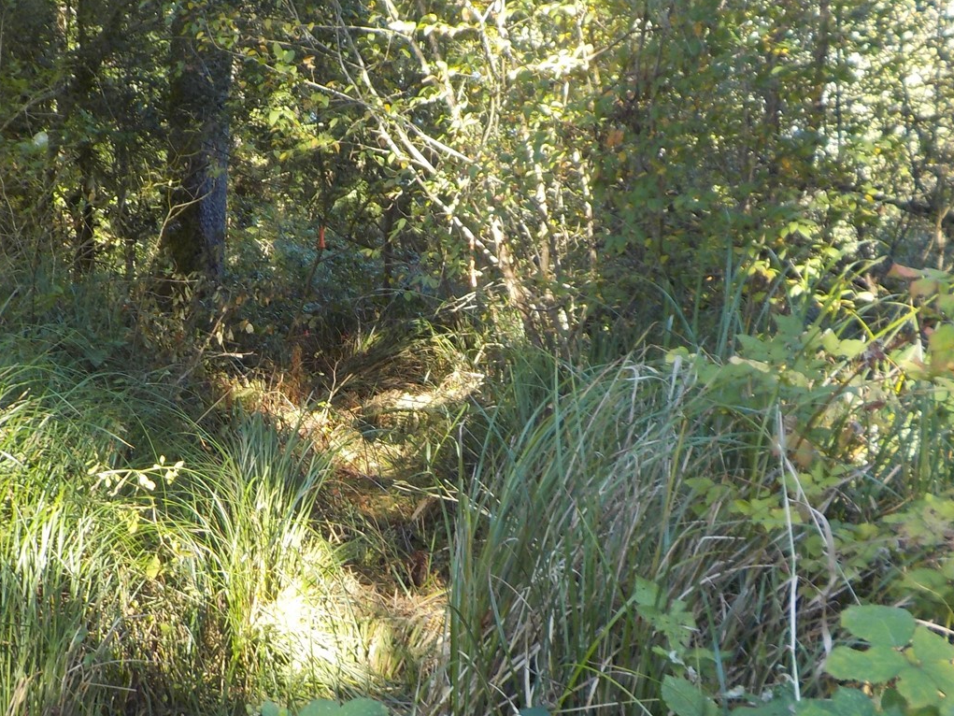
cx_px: 334
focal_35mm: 47
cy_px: 379
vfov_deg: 30.9
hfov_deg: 40.0
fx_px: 1295
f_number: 3.3
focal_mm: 4.1
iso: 125
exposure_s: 1/40
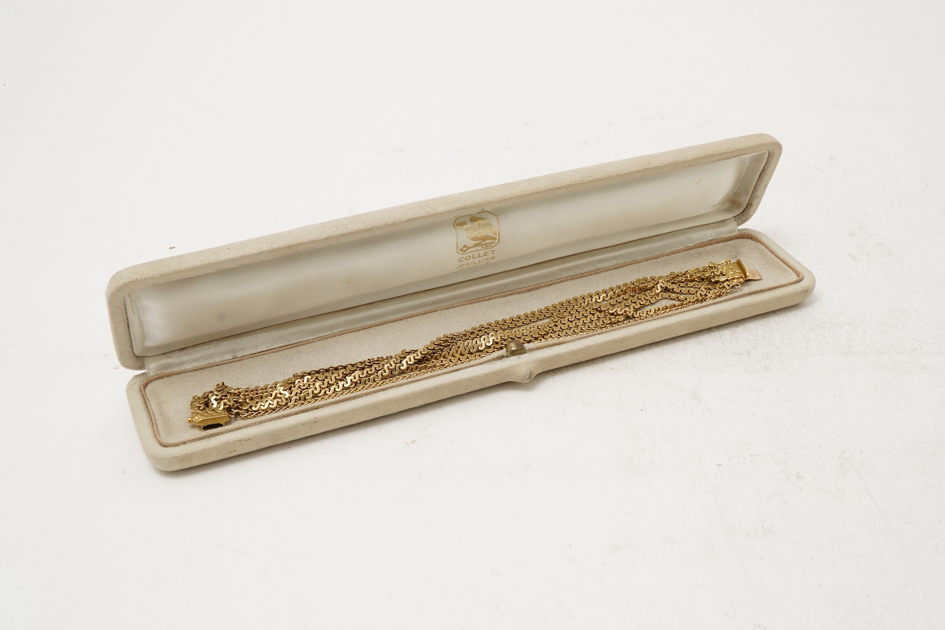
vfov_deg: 29.9
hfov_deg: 43.6
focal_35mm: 45
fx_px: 1181
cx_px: 472
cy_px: 315
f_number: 20
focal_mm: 30
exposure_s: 1/125
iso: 500
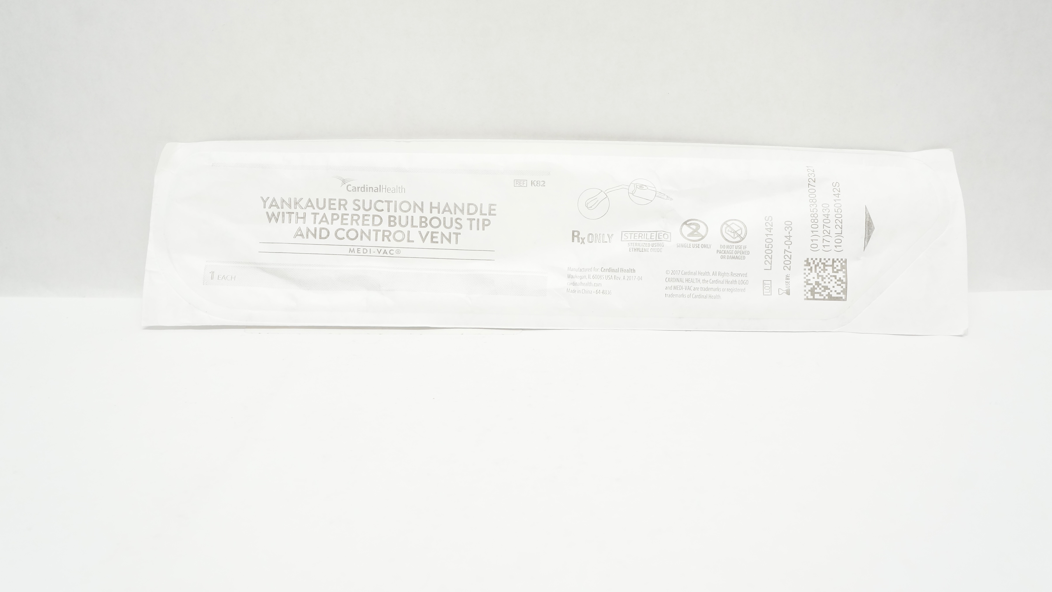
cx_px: 524
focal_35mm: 31
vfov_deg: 38.2
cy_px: 248
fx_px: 852
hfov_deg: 63.4
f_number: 8
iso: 800
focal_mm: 19
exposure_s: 1/60
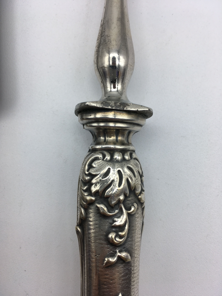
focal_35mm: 29
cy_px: 148
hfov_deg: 48.2
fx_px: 248
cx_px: 111
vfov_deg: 61.7
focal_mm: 4.15
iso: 25
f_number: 2.2
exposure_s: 1/189
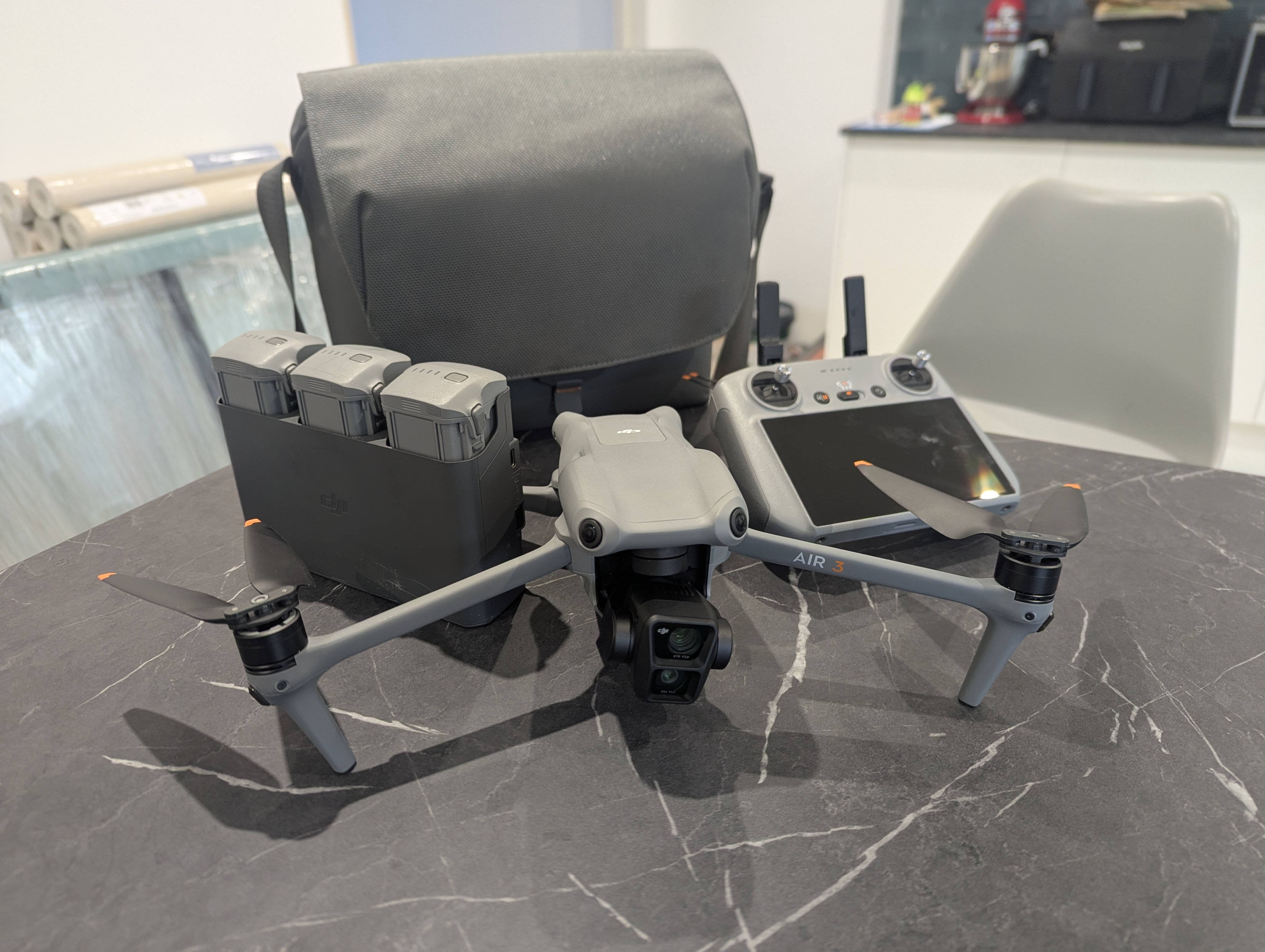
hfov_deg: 71.5
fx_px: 878
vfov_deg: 56.9
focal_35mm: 24
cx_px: 632
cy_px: 476
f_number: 1.85
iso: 141
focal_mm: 6.81
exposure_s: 1/25
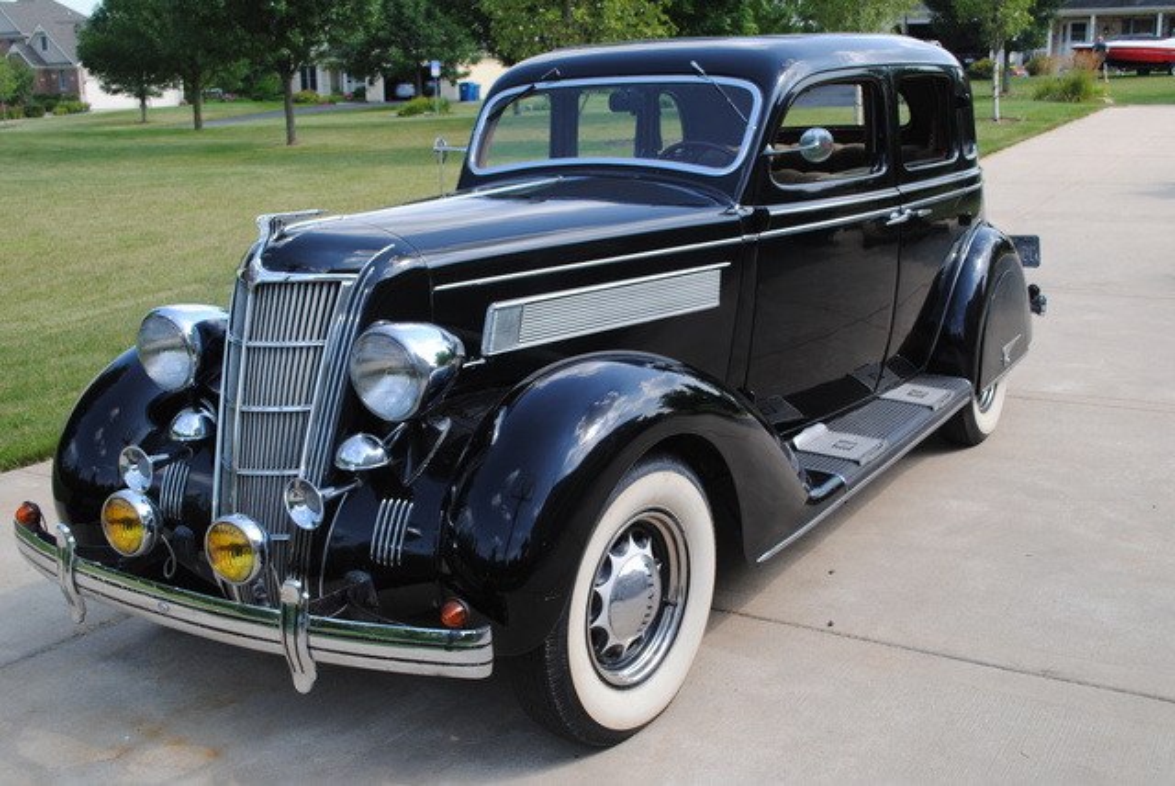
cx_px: 588
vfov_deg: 34.3
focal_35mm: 39
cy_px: 393
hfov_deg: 49.5
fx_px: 1274
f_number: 6.3
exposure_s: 1/160
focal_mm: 26
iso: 100
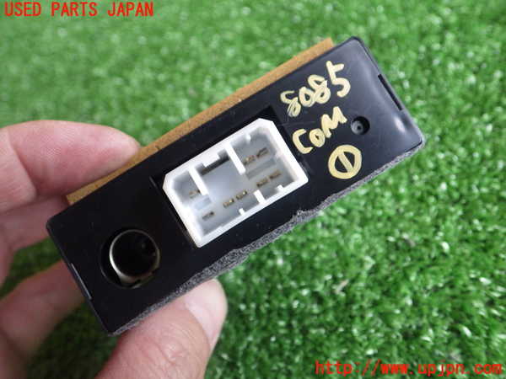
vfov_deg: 45.4
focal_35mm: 31
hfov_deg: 58.4
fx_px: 453
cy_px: 190
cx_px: 253
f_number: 2.3
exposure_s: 1/45
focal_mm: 5.5
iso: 400
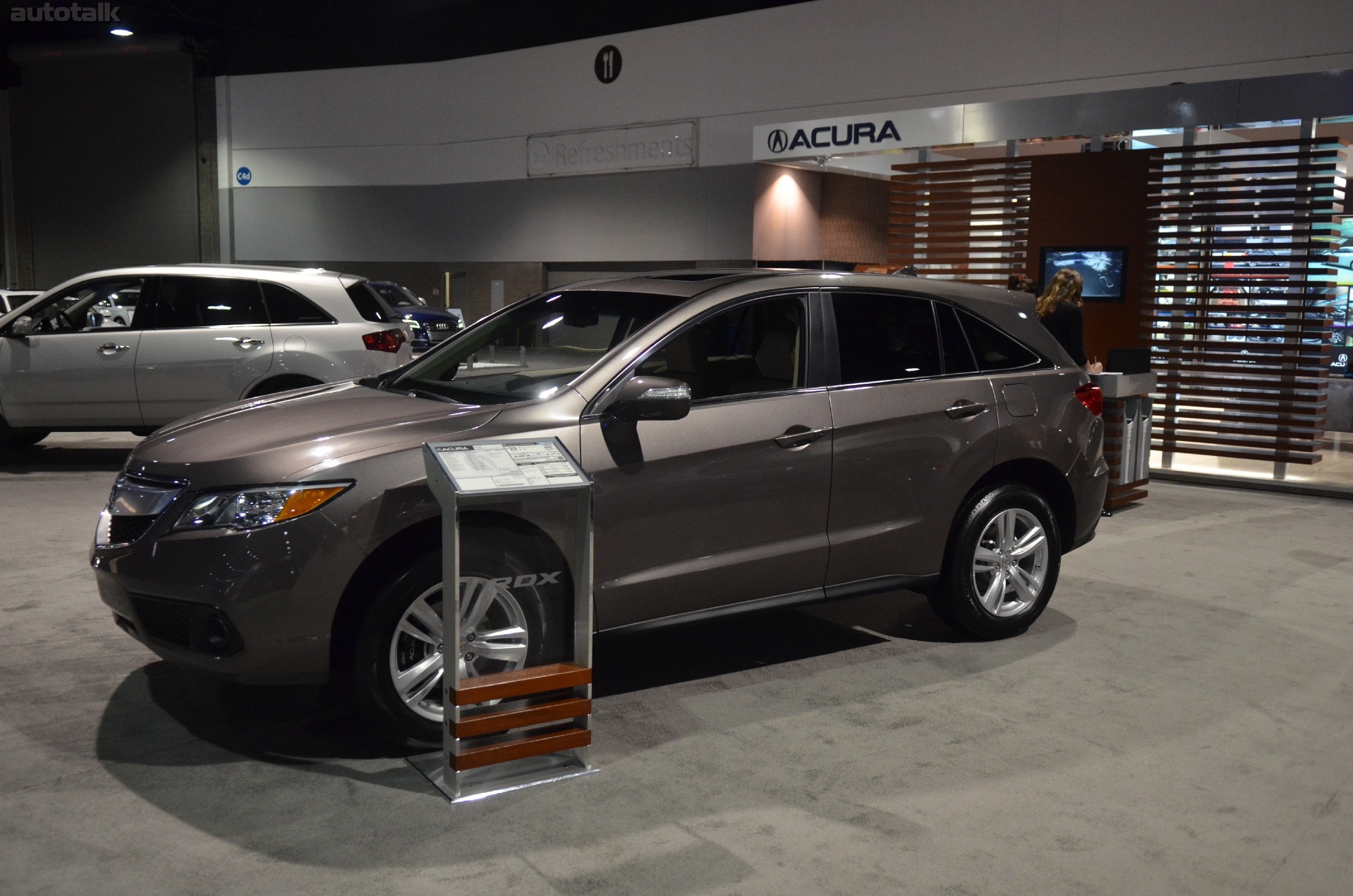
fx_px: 1238
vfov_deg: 39.8
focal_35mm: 33
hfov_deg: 57.3
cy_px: 448
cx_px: 676
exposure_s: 1/60
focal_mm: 22
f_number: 2.8
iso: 1600
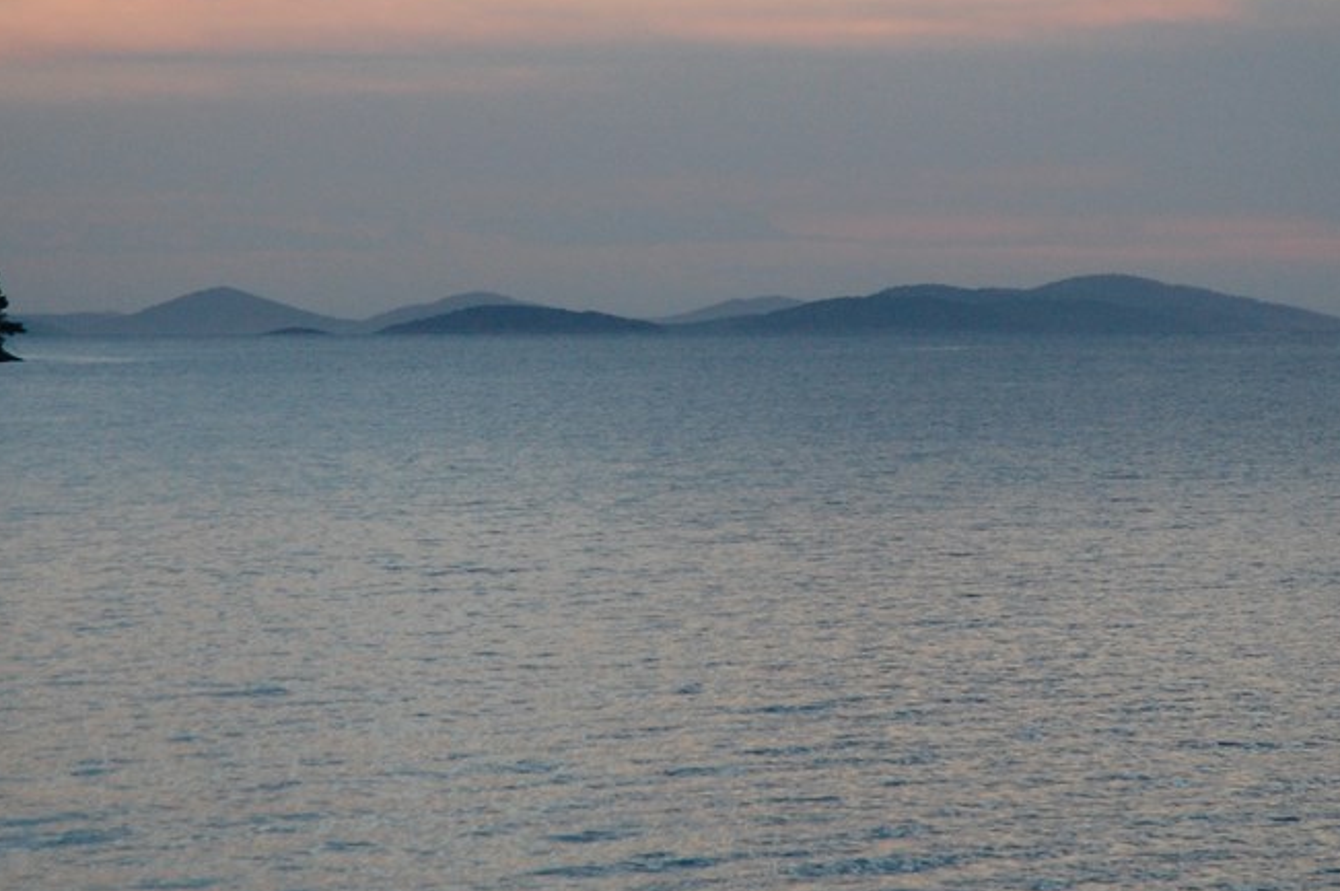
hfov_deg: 10.6
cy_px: 298
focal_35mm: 194
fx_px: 7215
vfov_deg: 7.1
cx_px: 668
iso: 800
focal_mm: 70
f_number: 4.5
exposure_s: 1/125
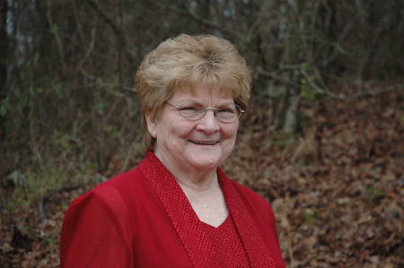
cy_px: 134
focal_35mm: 105
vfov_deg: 13.0
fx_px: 1177
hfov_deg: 19.5
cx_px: 202
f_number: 4.5
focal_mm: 70
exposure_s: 1/1250
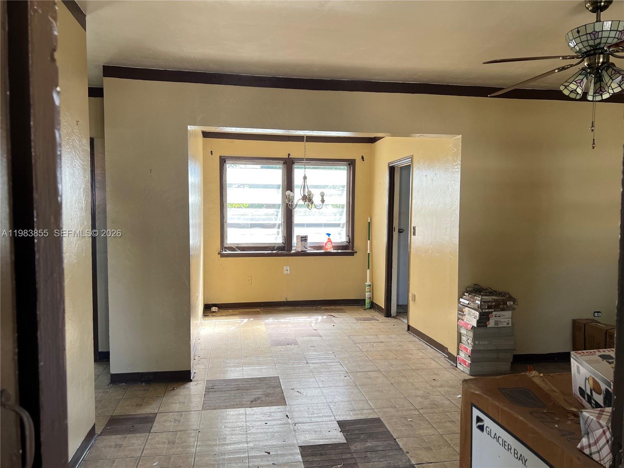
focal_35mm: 26
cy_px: 234
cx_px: 312
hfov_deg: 67.3
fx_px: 469
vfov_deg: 53.1
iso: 80
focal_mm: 5.7
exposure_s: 1/121
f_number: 1.5
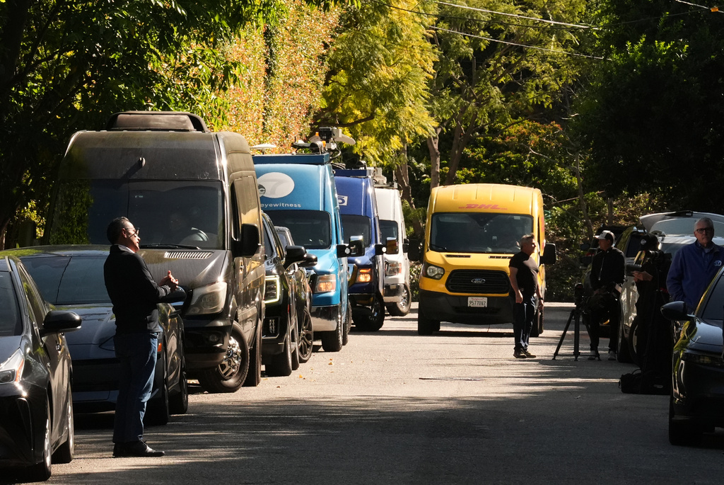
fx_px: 6039
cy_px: 242
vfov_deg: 4.6
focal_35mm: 300
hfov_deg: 6.9
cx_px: 362
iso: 4000
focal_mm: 200
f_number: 20
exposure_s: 1/800
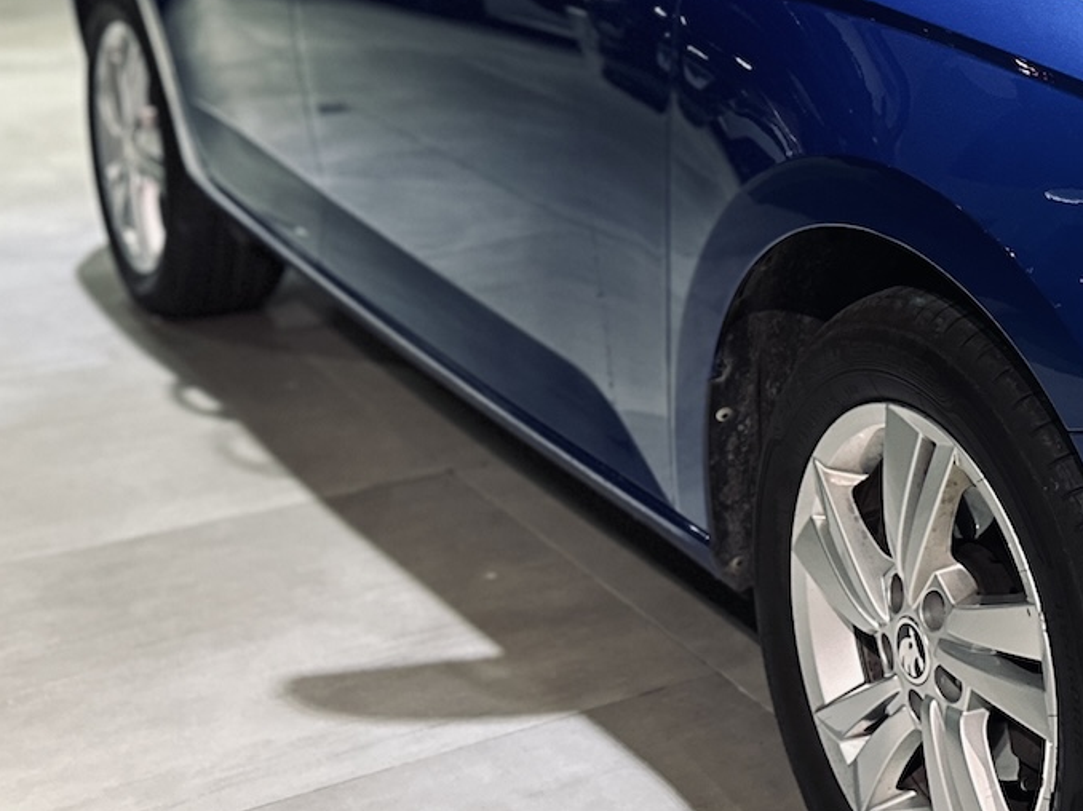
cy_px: 168
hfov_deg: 25.5
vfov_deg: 21.3
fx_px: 2127
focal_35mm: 68
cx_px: 1310
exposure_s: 1/50
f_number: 1.78
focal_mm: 6.86
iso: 400
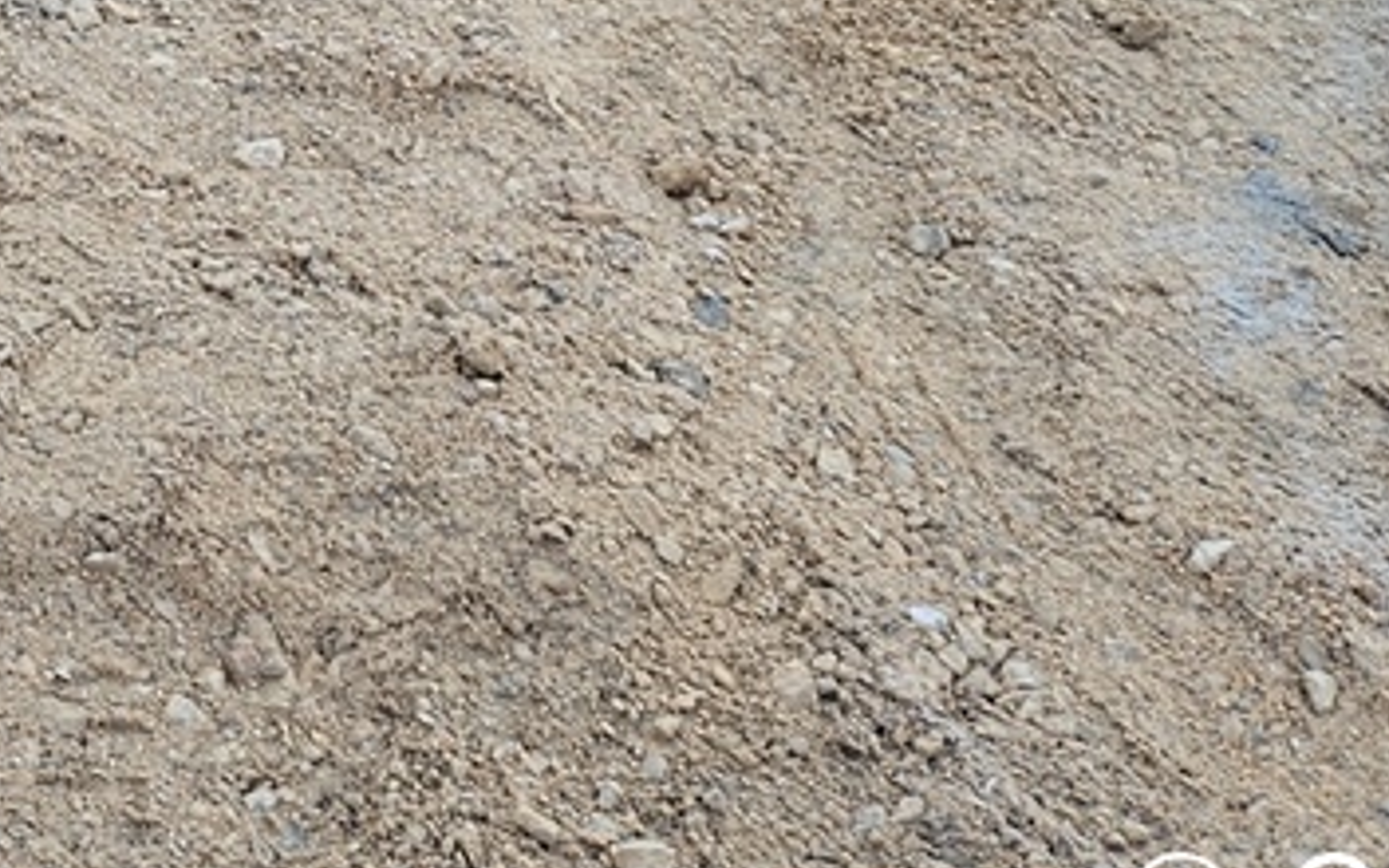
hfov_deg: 18.2
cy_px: -1146
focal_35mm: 104
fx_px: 3937
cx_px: -576
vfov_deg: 10.9
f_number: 1.8
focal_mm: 5.4
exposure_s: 1/101
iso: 25
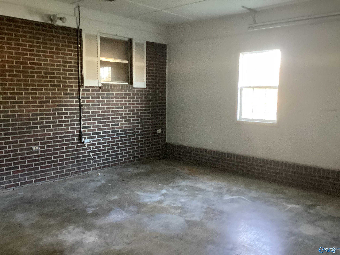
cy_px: 128
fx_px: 304
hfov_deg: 58.4
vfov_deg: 45.4
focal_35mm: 31
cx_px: 170
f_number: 2.4
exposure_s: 1/30
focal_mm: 3.3
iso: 640
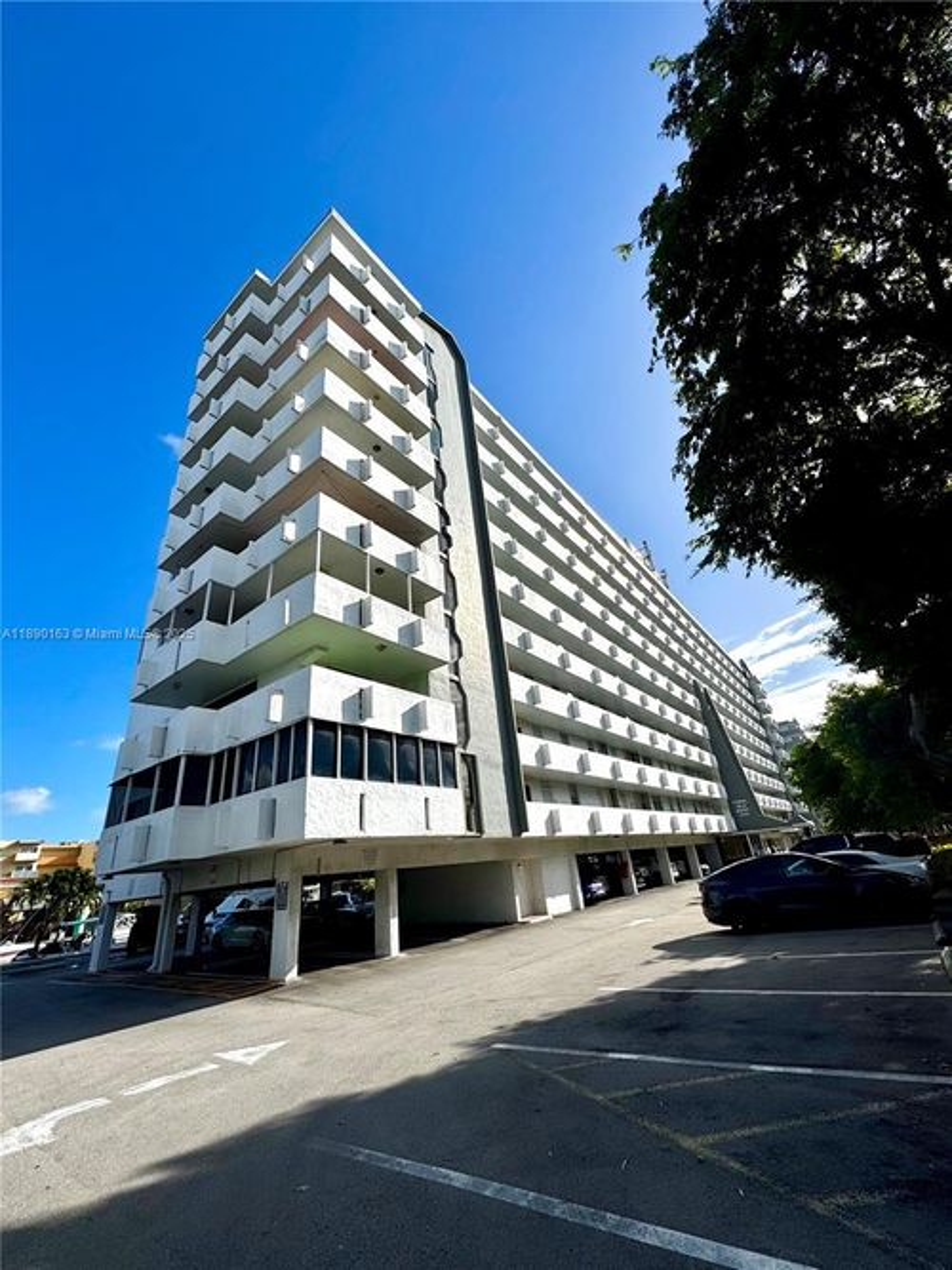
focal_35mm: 14
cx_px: 476
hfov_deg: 85.7
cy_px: 635
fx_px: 514
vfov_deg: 102.1
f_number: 2.2
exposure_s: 1/3906
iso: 50
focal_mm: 2.22
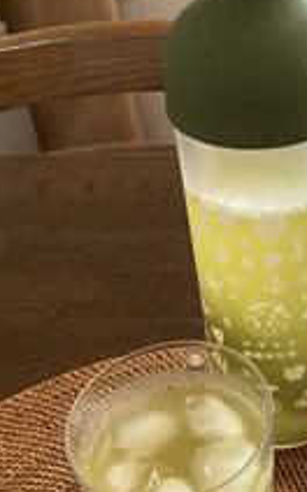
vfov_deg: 36.3
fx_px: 752
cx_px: 312
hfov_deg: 22.2
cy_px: 244
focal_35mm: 56
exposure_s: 1/60
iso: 125
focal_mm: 3.99
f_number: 1.8
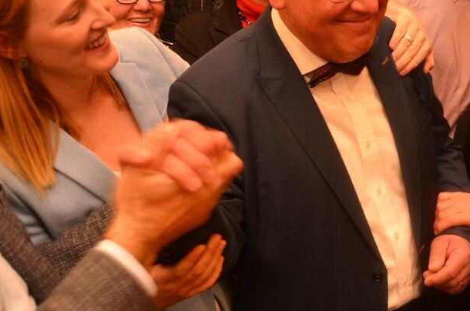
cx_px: 391
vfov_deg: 22.8
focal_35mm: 59
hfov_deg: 32.8
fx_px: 769
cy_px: 116
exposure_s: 1/60
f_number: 3.5
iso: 400
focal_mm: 20
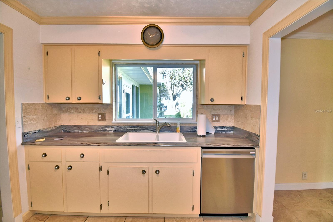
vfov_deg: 77.3
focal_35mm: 15
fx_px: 139
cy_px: 111
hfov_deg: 100.4
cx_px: 166
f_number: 4.5
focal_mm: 10
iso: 200
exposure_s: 1/40
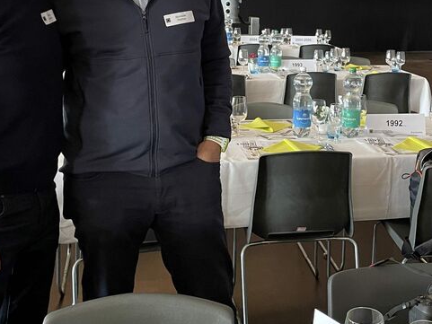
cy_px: 58
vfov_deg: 26.5
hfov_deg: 35.1
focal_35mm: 54
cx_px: 295
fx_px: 674
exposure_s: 1/50
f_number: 1.6
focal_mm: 4.2
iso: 320
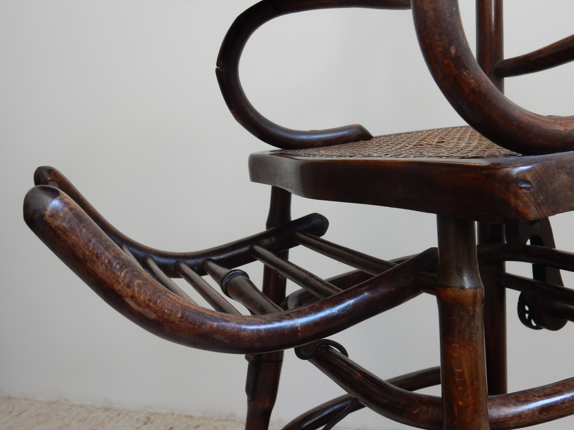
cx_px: 287
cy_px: 215
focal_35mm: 36
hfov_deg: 51.4
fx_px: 597
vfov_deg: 39.7
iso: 320
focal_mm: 6.4
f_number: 4
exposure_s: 1/30
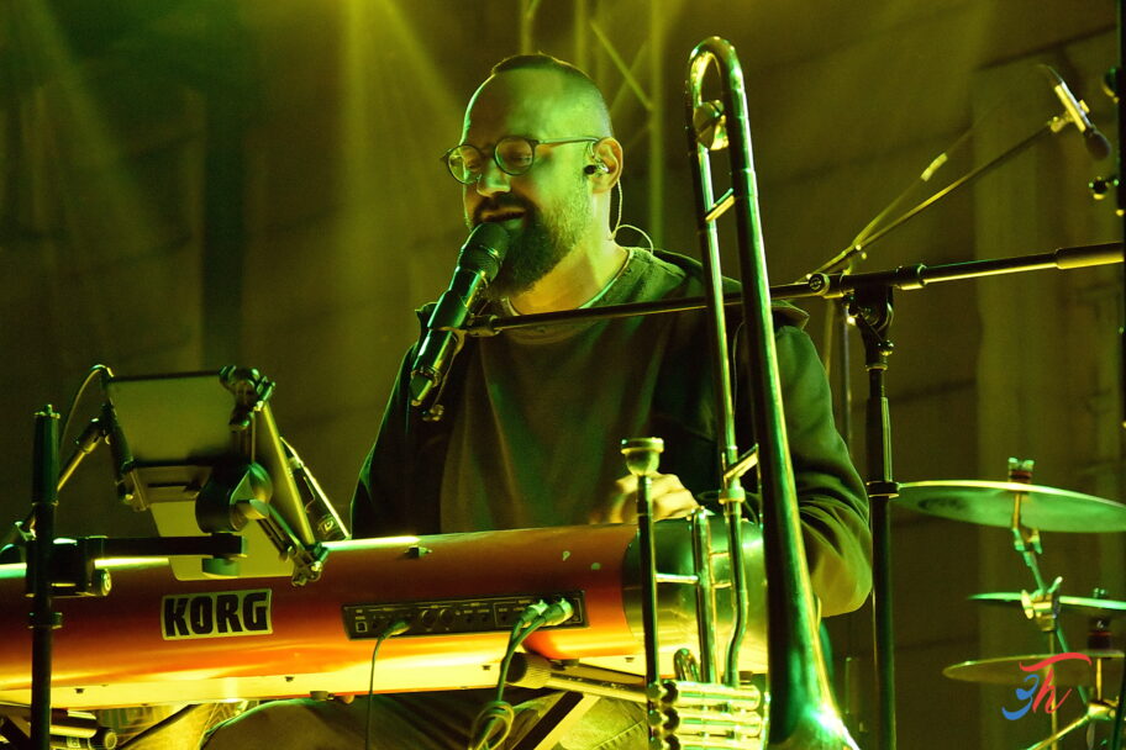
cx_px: 563
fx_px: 4597
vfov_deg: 9.3
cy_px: 375
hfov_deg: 14.0
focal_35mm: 147
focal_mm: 98
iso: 9000
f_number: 5.6
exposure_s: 1/60
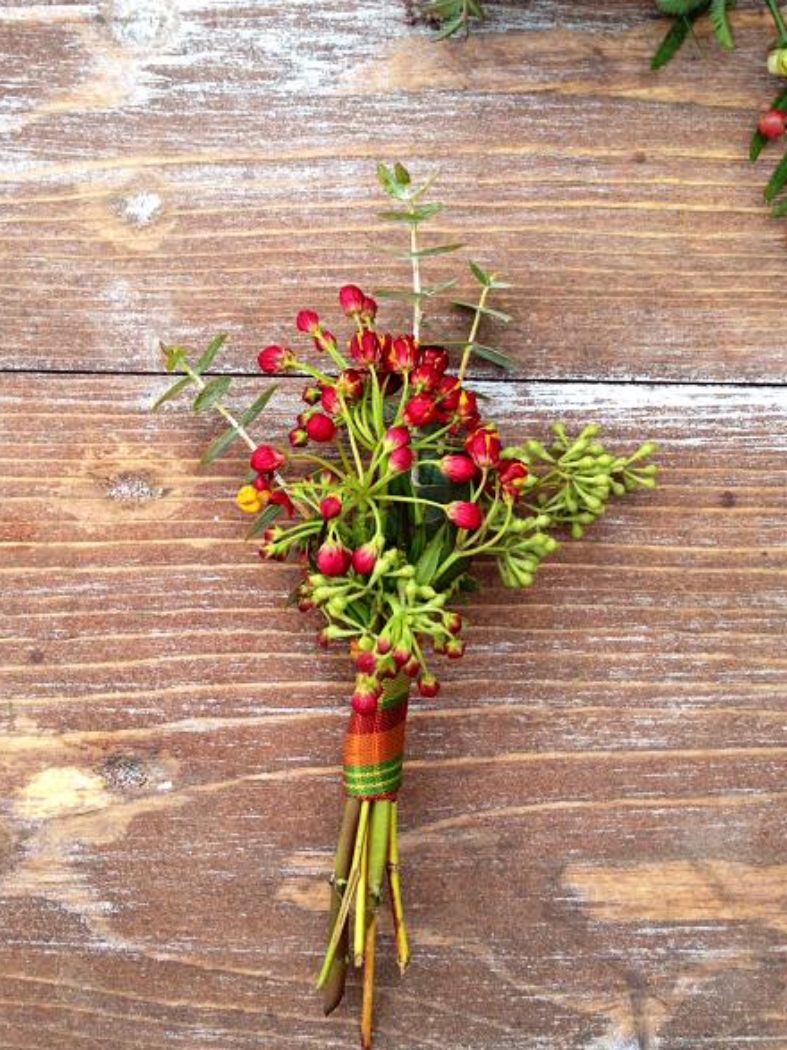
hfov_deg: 32.2
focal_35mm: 45
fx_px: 1365
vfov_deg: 42.0
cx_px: 386
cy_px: 460
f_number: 2.4
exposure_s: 1/317
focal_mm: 4.12
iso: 50
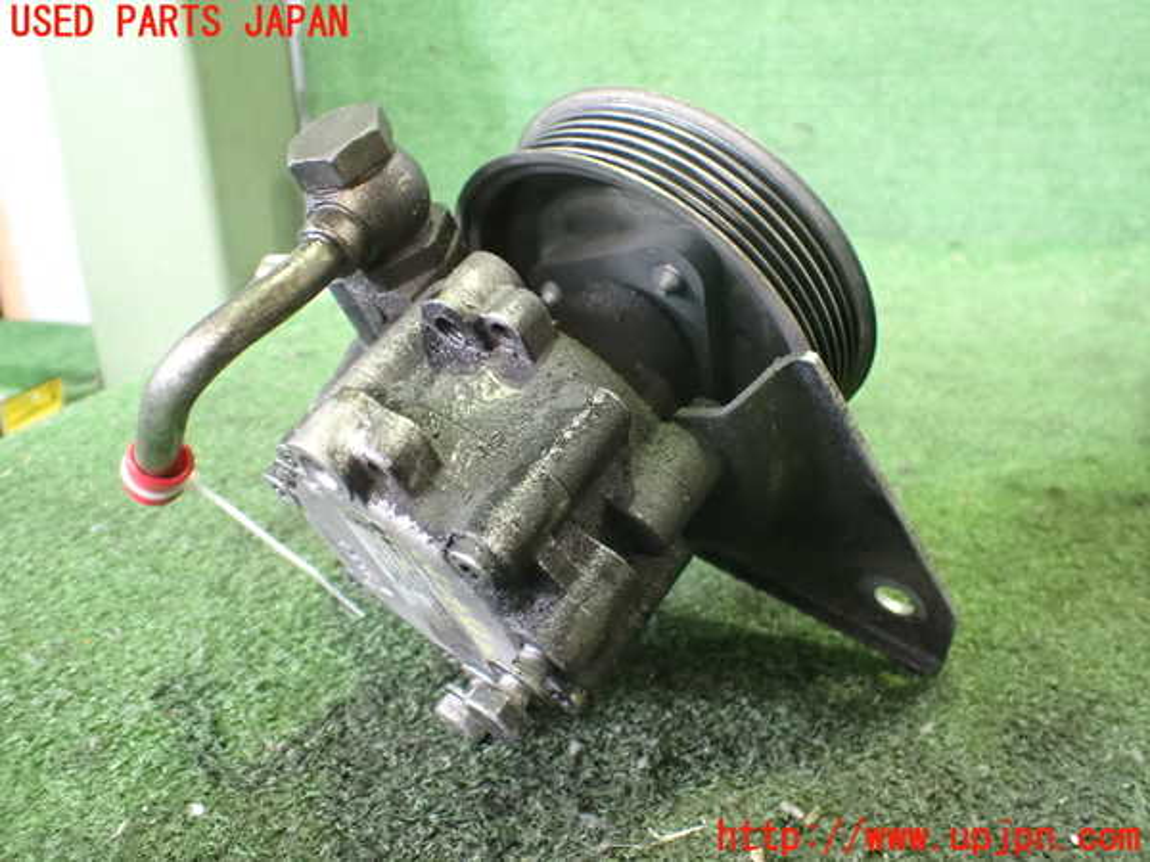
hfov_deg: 60.0
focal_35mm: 30
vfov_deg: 46.8
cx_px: 575
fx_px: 997
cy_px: 431
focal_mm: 5.4
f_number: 2.3
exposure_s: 1/30
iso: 1250
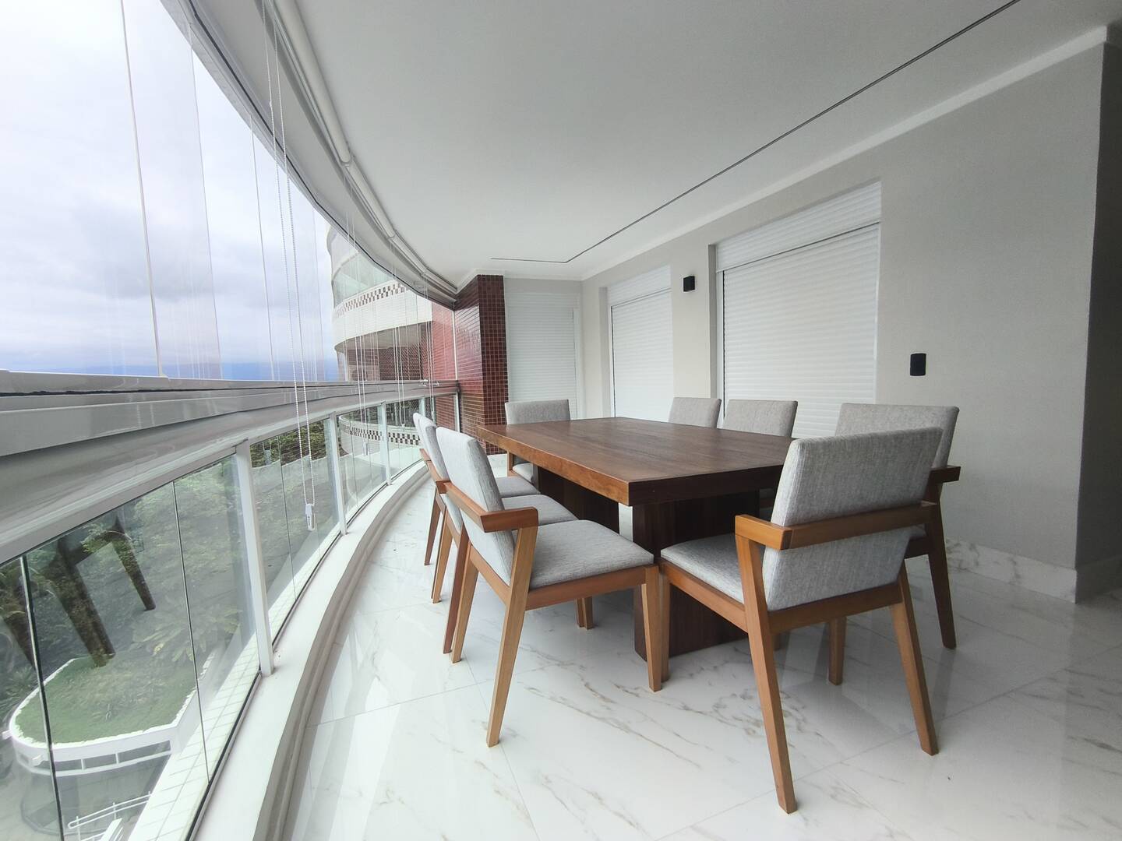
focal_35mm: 16
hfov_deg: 94.5
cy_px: 420
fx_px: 519
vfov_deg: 78.1
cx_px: 561
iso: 50
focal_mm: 1.65
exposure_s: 1/349
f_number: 2.2
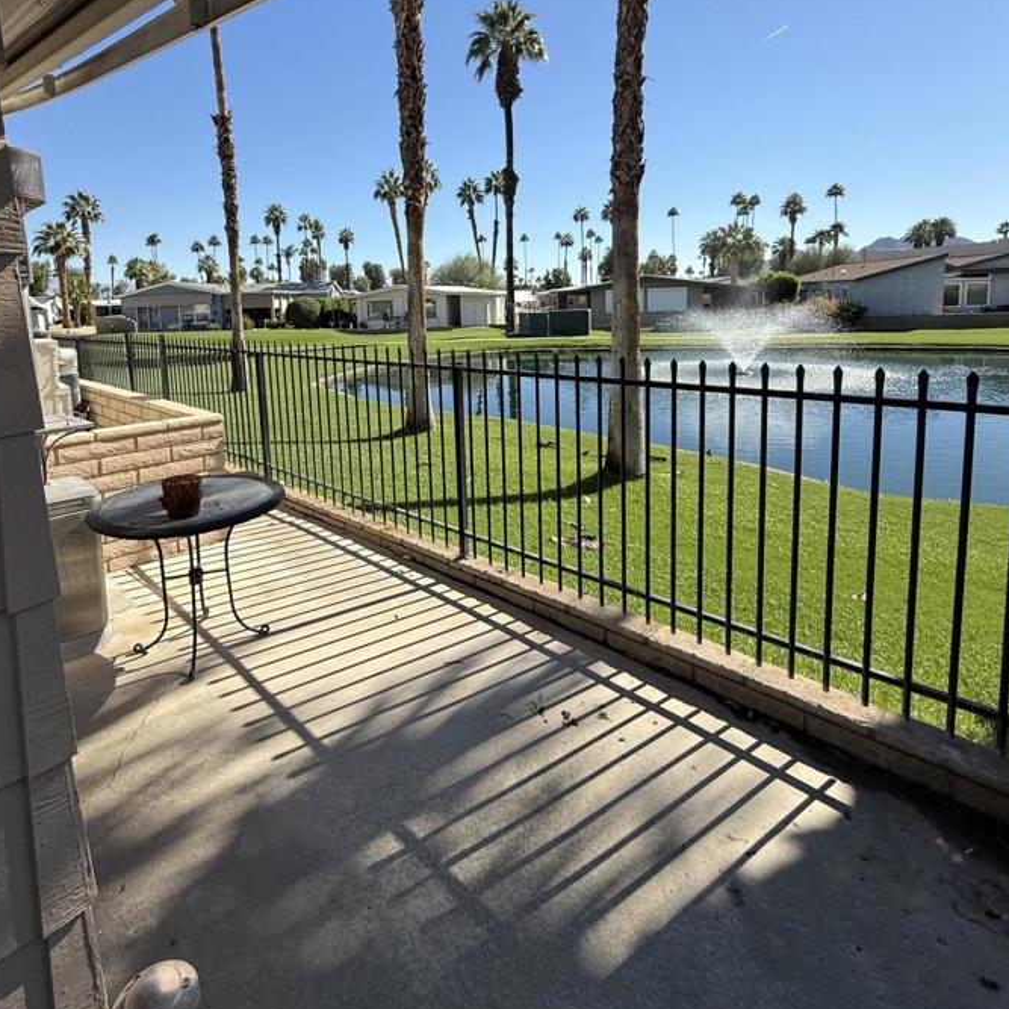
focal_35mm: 19
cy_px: 377
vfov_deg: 76.3
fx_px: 627
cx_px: 440
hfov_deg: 77.3
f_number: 2.2
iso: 50
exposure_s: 1/2237
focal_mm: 2.22
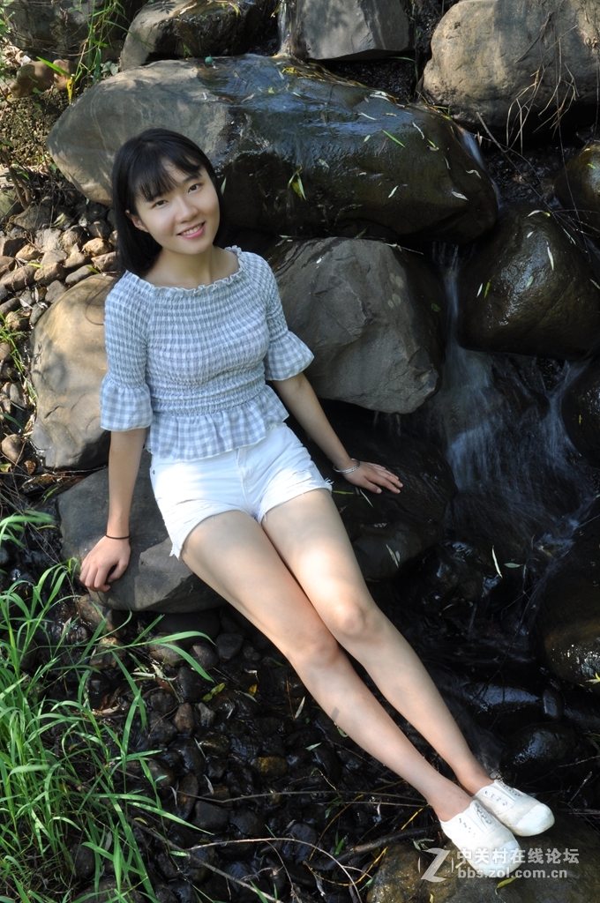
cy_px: 452
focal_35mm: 39
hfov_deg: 34.1
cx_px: 300
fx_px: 978
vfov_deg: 49.6
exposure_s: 1/13
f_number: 22
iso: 125
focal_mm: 26
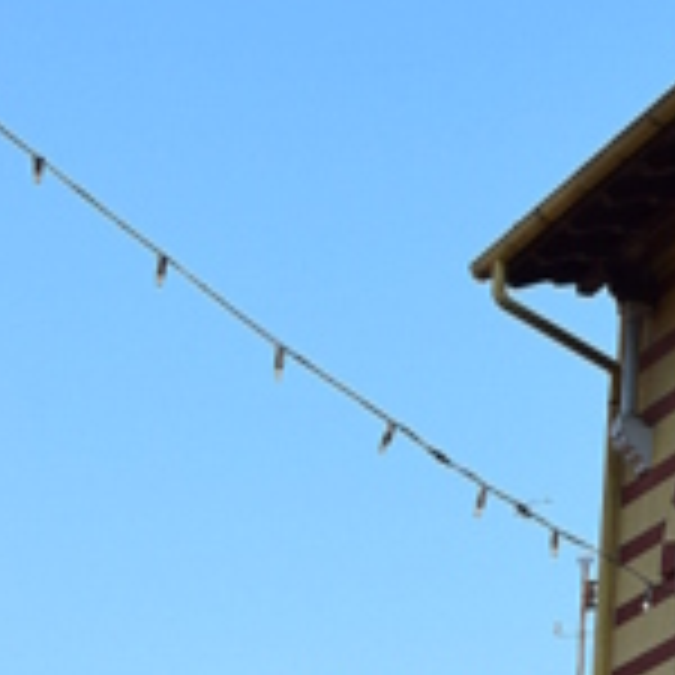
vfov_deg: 9.9
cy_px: 1084
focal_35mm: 170
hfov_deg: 9.8
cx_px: 1138
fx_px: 3756
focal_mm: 25
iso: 400
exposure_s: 1/320
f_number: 10
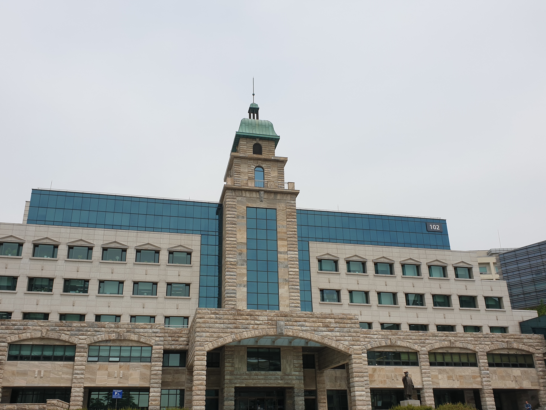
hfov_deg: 58.3
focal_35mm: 31
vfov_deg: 45.3
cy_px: 240
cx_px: 251
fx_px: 489
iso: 50
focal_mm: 4.3
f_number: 2.4
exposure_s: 1/2427
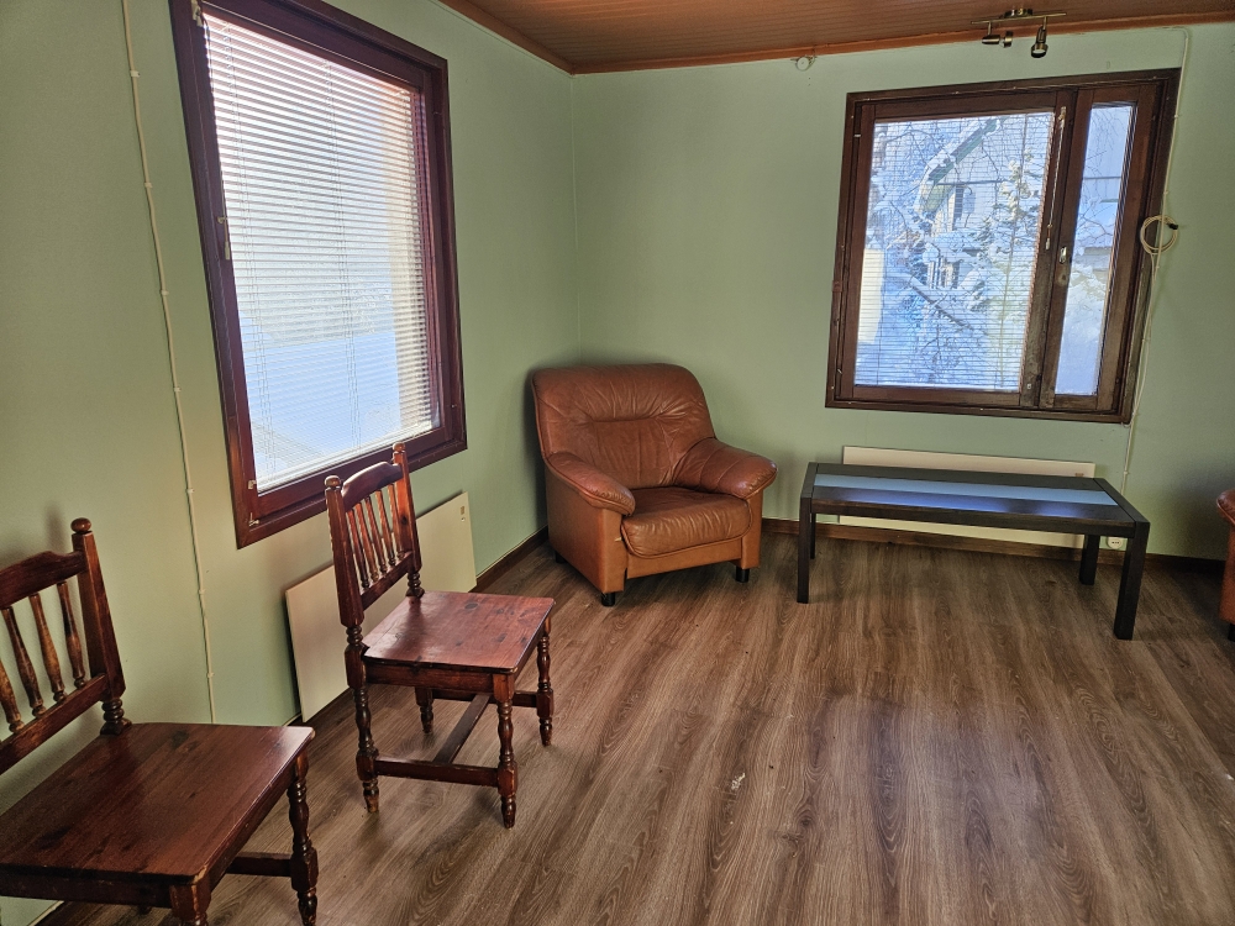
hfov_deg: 73.9
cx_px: 618
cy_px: 463
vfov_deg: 58.9
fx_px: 821
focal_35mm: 23
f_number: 1.8
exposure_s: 1/100
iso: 64
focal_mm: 5.4
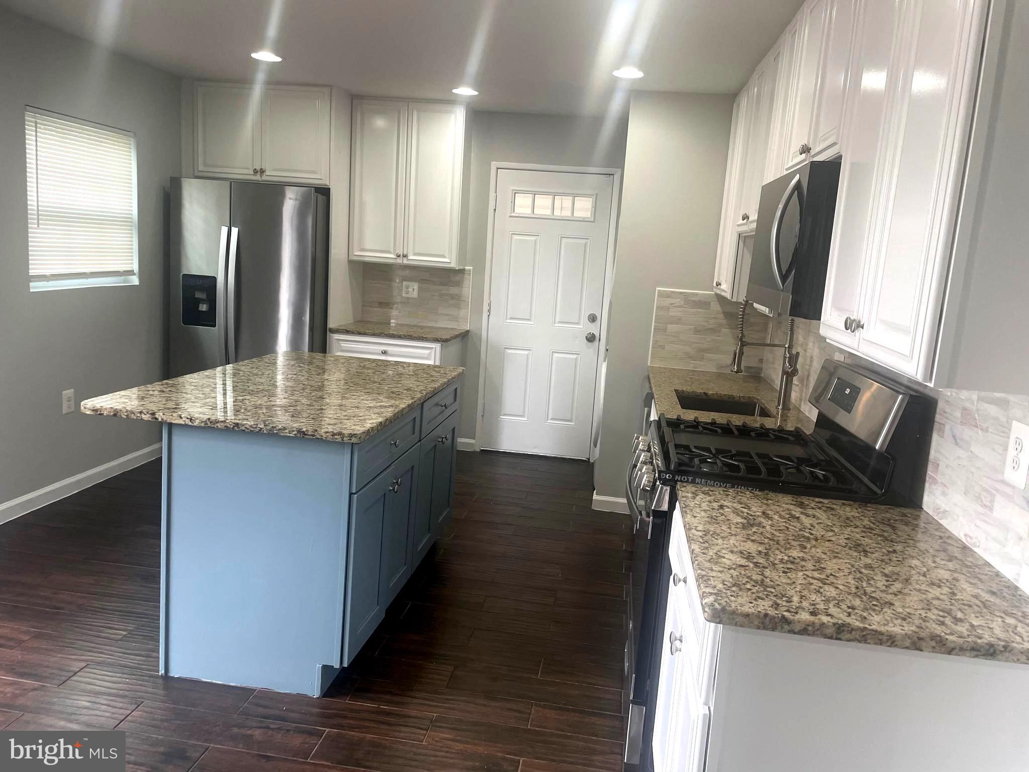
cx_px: 514
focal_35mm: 26
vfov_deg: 53.1
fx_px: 773
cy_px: 386
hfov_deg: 67.3
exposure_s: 1/120
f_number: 1.6
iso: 100
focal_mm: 4.2
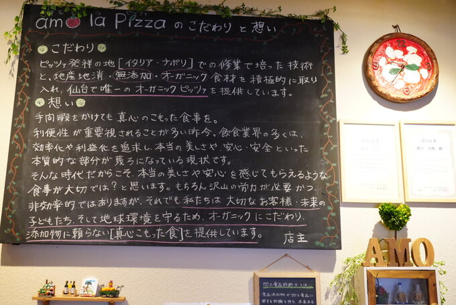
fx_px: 532
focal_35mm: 42
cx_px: 228
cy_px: 152
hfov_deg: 46.4
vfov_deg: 31.9
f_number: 4
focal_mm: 42
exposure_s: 1/100
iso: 6400
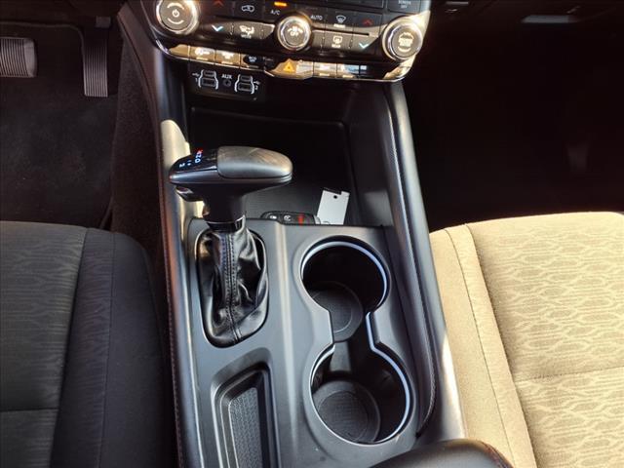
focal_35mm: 27
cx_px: 312
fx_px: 487
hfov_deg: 65.3
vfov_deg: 51.4
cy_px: 234
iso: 50
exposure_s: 1/60.2
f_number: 1.9
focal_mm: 3.58
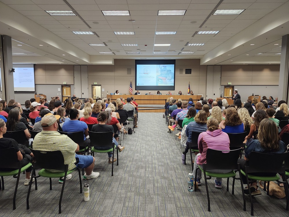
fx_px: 192
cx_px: 144
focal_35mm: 23
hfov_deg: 73.9
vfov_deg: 58.9
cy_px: 108
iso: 640
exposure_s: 1/120
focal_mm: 5.54
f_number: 1.8
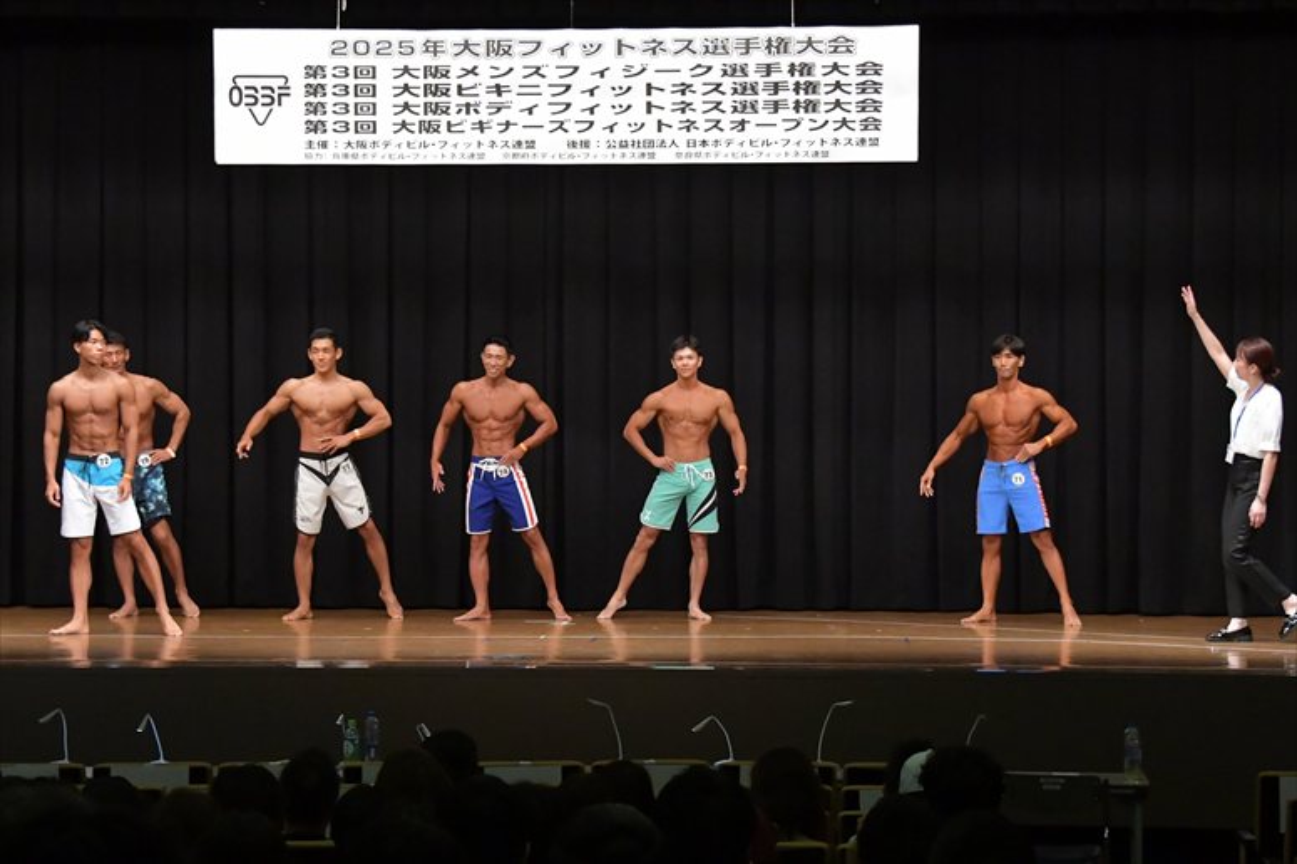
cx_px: 648
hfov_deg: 21.0
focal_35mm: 97
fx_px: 3493
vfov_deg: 14.1
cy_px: 432
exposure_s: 1/400
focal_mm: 65
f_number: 5.6
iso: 6400
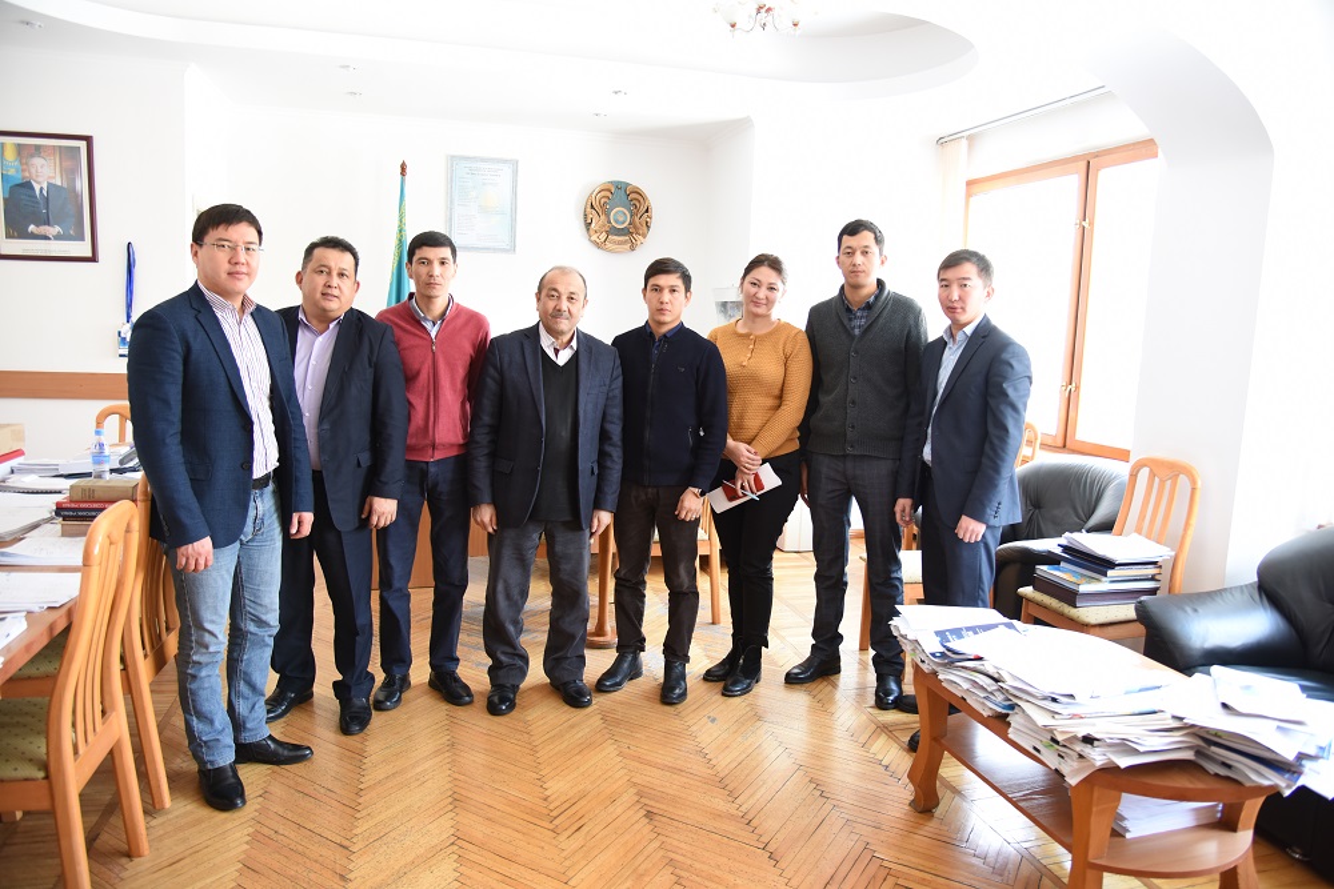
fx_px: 889
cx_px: 667
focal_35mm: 24
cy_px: 444
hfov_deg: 73.7
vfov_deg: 53.1
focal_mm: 24
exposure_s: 1/30
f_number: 4
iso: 800
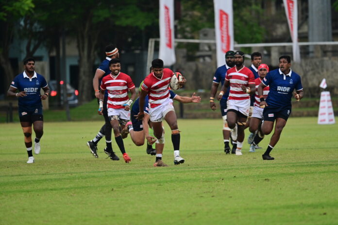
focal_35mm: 400
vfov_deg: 3.4
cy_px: 112
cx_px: 169
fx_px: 3755
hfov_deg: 5.2
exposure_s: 1/640
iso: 2500
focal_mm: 400
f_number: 5
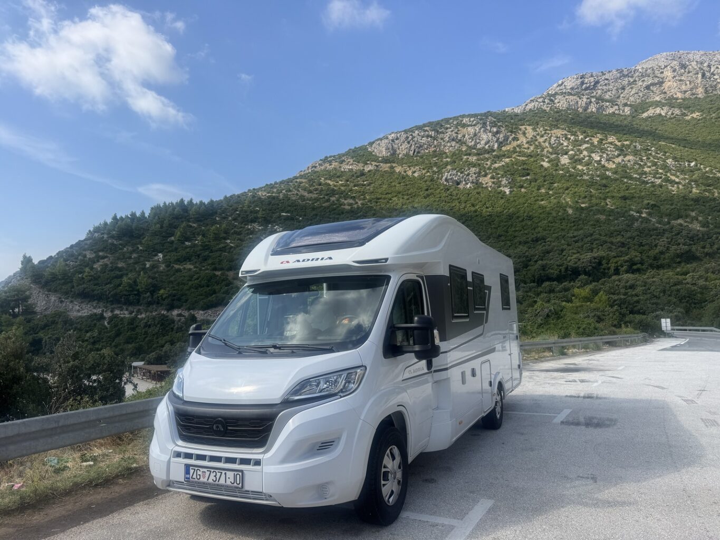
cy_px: 270
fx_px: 499
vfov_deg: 56.8
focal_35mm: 24
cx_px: 360
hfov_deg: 71.6
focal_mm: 6.76
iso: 80
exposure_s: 1/4049
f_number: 1.78
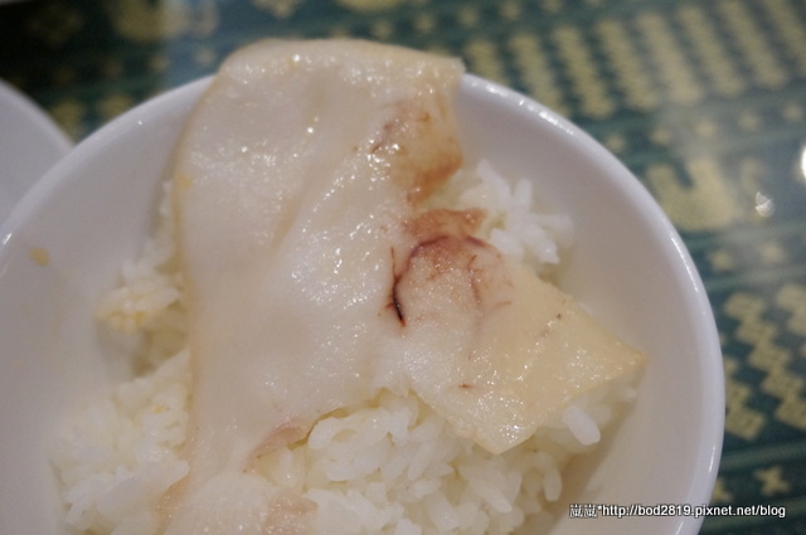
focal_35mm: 40
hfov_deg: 48.0
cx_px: 403
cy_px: 268
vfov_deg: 32.9
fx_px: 906
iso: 2500
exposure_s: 1/60
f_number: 4.5
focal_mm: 27
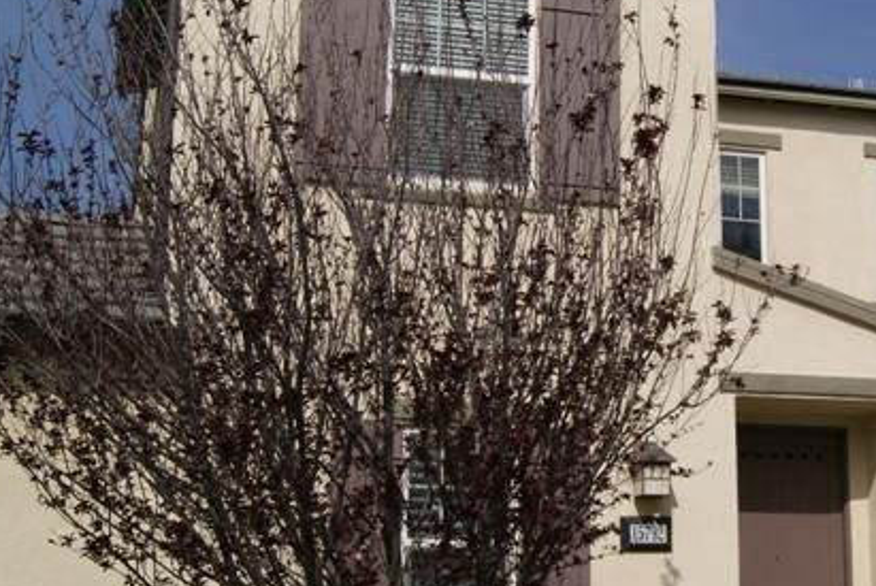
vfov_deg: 19.5
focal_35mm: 70
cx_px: 691
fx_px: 1705
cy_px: 282
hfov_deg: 28.3
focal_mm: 24
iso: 100
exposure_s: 1/320
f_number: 10
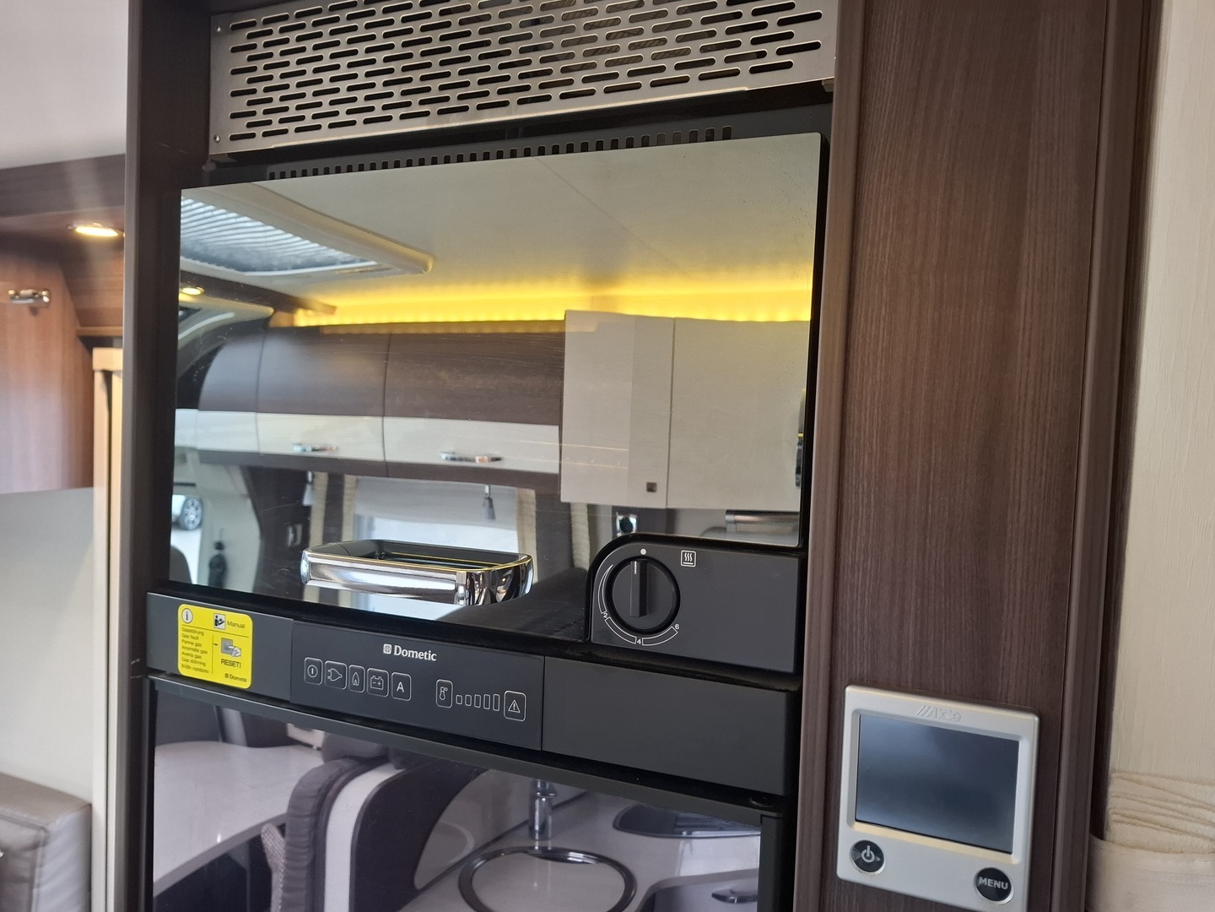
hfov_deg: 73.9
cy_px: 456
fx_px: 807
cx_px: 608
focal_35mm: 23
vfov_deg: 58.9
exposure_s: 1/50
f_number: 1.8
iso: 320
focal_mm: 5.54
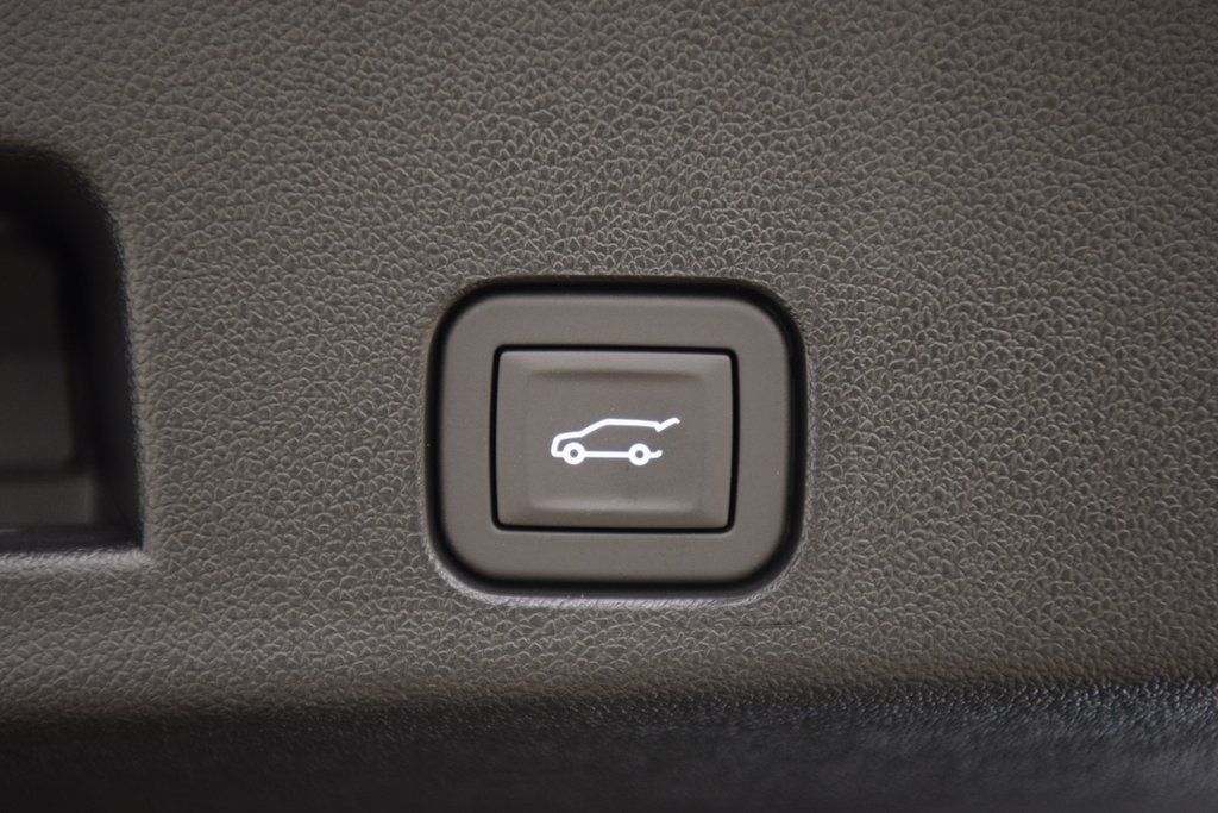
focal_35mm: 105
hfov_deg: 19.5
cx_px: 609
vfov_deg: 13.0
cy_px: 406
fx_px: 3553
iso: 1600
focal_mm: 70
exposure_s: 1/20
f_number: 2.8
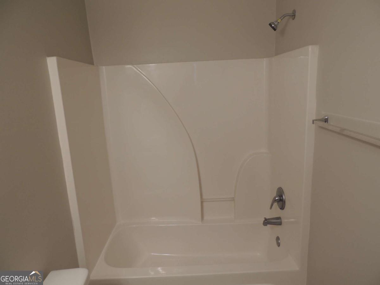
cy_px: 142
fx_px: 263
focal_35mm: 24
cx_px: 190
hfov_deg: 71.6
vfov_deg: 56.8
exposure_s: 1/30
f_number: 3
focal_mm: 4.3
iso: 160
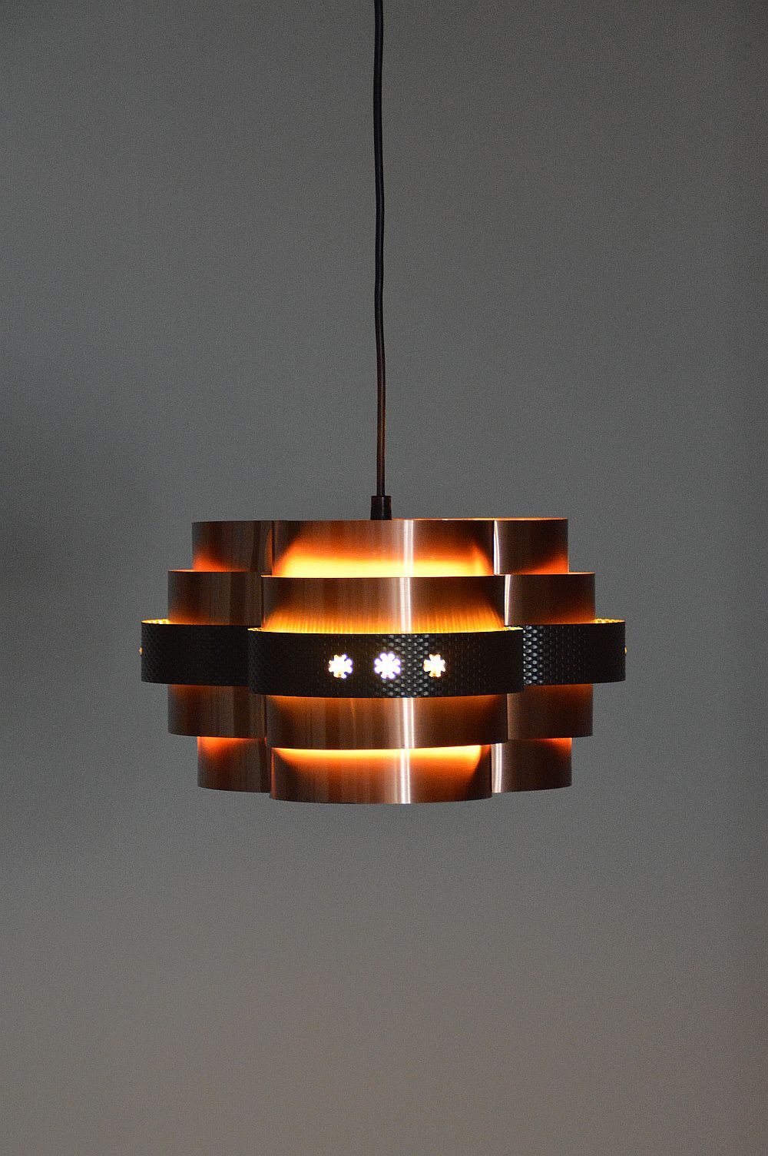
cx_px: 384
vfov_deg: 19.5
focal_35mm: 105
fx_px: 3366
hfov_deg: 13.0
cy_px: 578
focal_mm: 70
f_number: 5.6
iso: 3200
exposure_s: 1/60
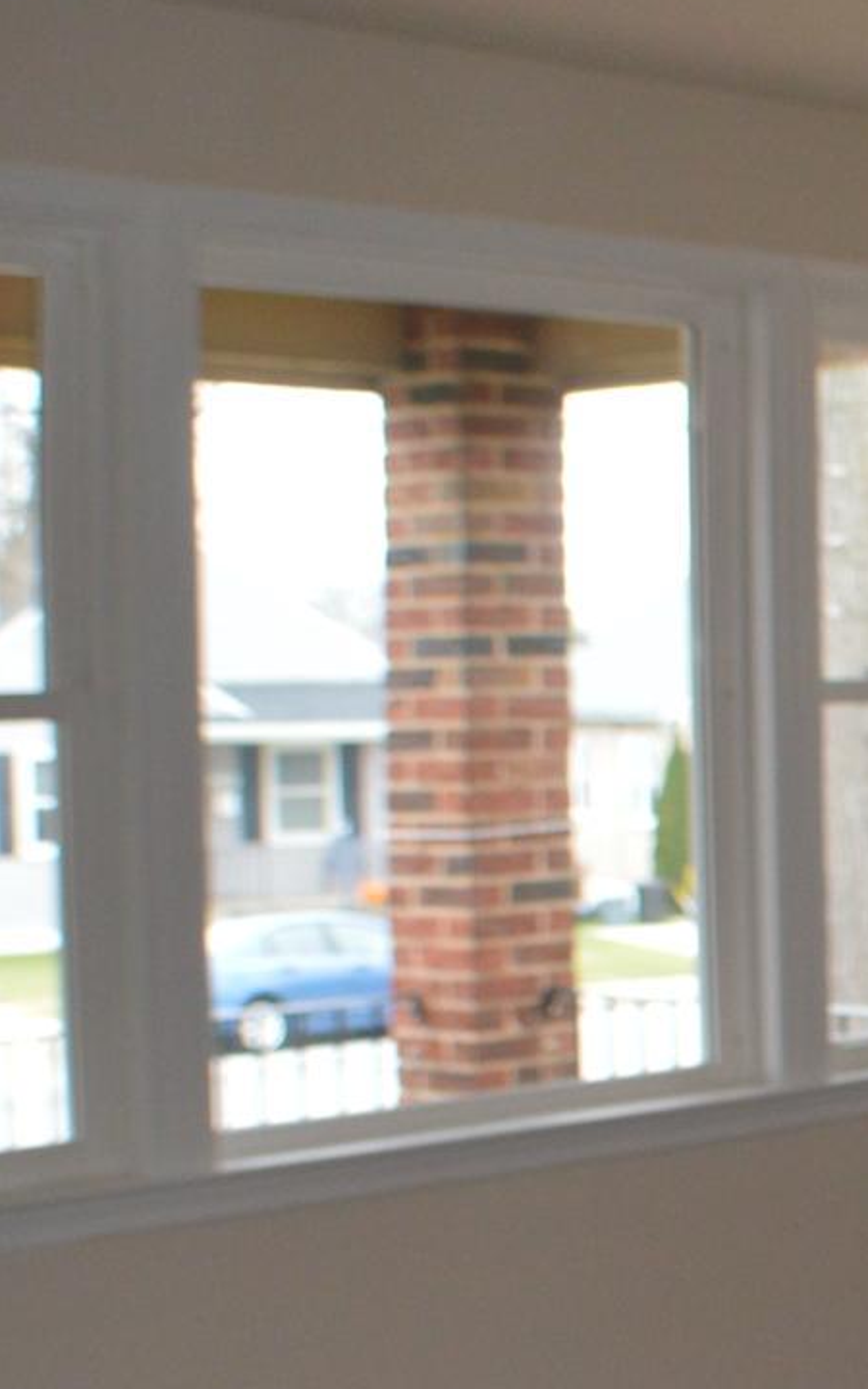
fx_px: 4277
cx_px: 1478
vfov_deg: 18.4
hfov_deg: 10.9
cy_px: 912
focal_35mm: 113
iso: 1000
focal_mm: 26
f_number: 4.2
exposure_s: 1/60
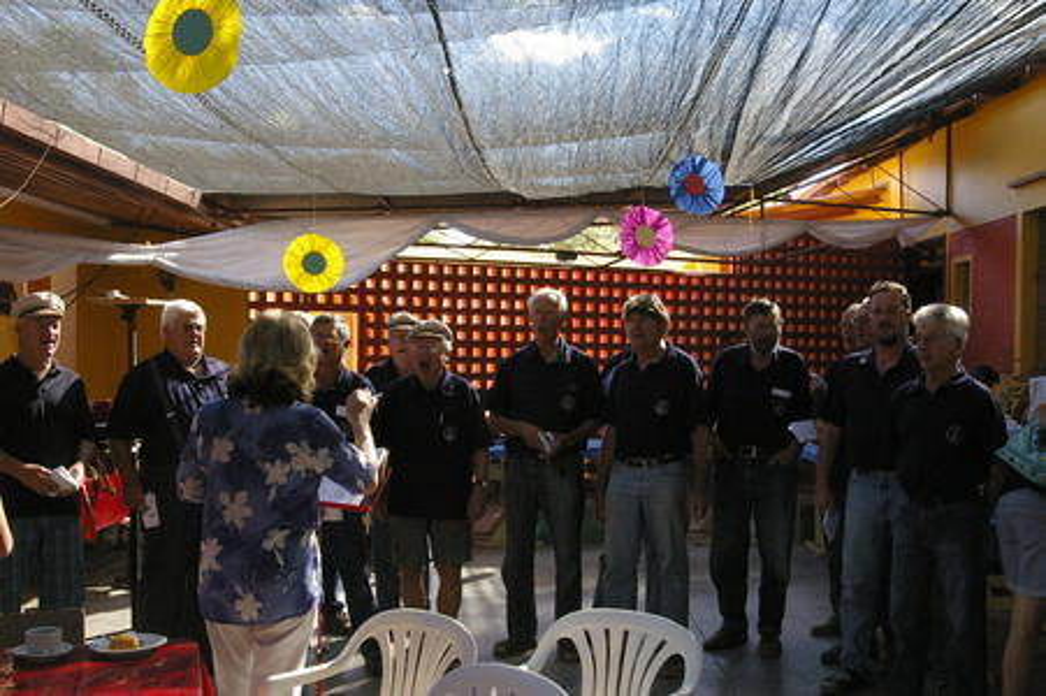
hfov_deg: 49.6
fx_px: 1132
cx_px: 523
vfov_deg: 34.2
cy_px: 348
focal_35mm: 39
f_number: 11
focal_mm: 26
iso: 1600
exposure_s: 1/125
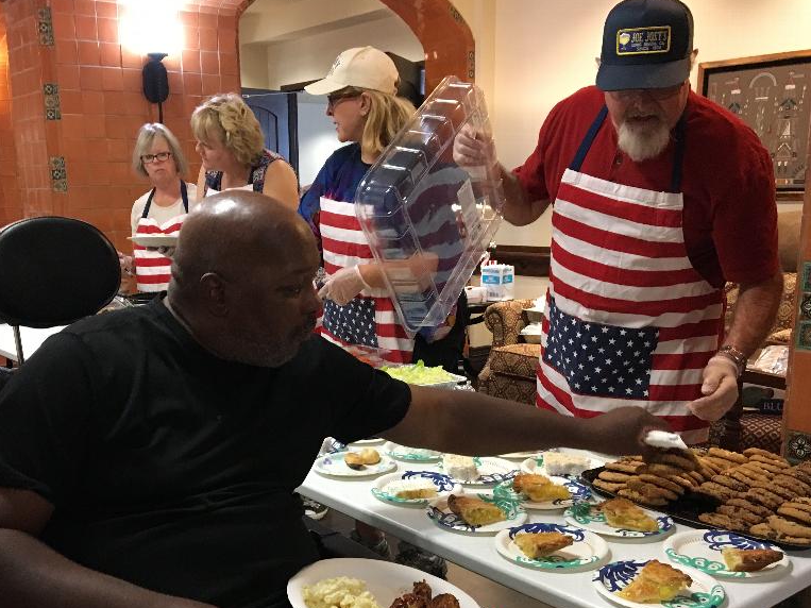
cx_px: 323
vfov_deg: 37.4
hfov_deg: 48.7
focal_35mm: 38
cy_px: 391
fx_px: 890
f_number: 2.2
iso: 200
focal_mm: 4.15
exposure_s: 1/30
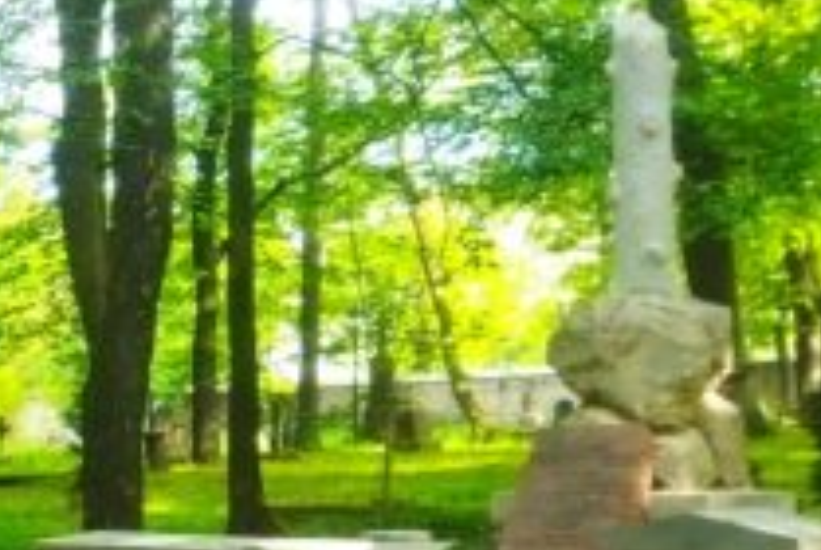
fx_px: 2352
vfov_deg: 13.3
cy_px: 401
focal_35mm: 103
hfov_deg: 16.4
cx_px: -680
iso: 100
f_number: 1.79
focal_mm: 4.71
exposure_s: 1/249
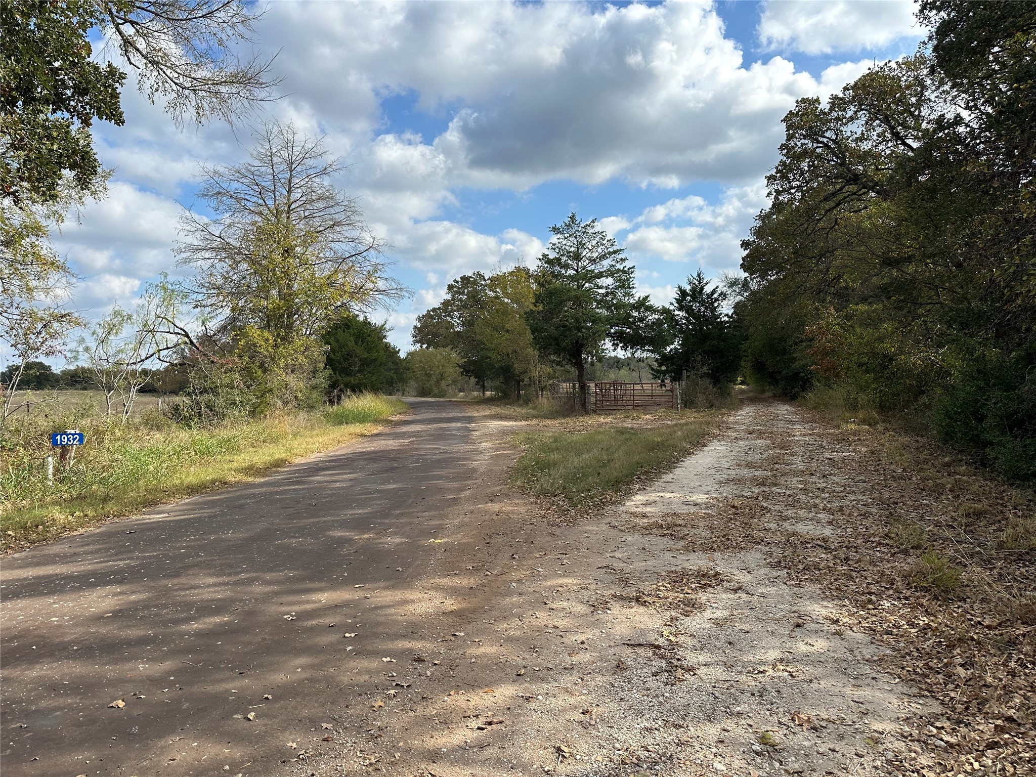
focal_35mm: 24
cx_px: 518
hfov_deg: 71.6
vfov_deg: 56.8
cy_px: 388
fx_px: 718
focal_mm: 6.86
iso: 80
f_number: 1.78
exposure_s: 1/4016
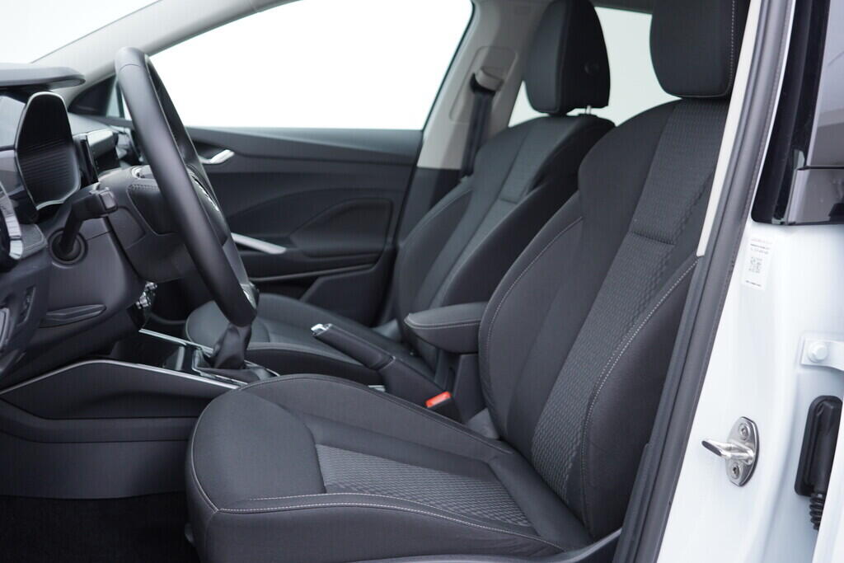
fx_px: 844
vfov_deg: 36.9
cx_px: 422
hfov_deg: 53.1
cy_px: 282
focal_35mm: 36
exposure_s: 1/40
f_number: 2.8
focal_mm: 24
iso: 125
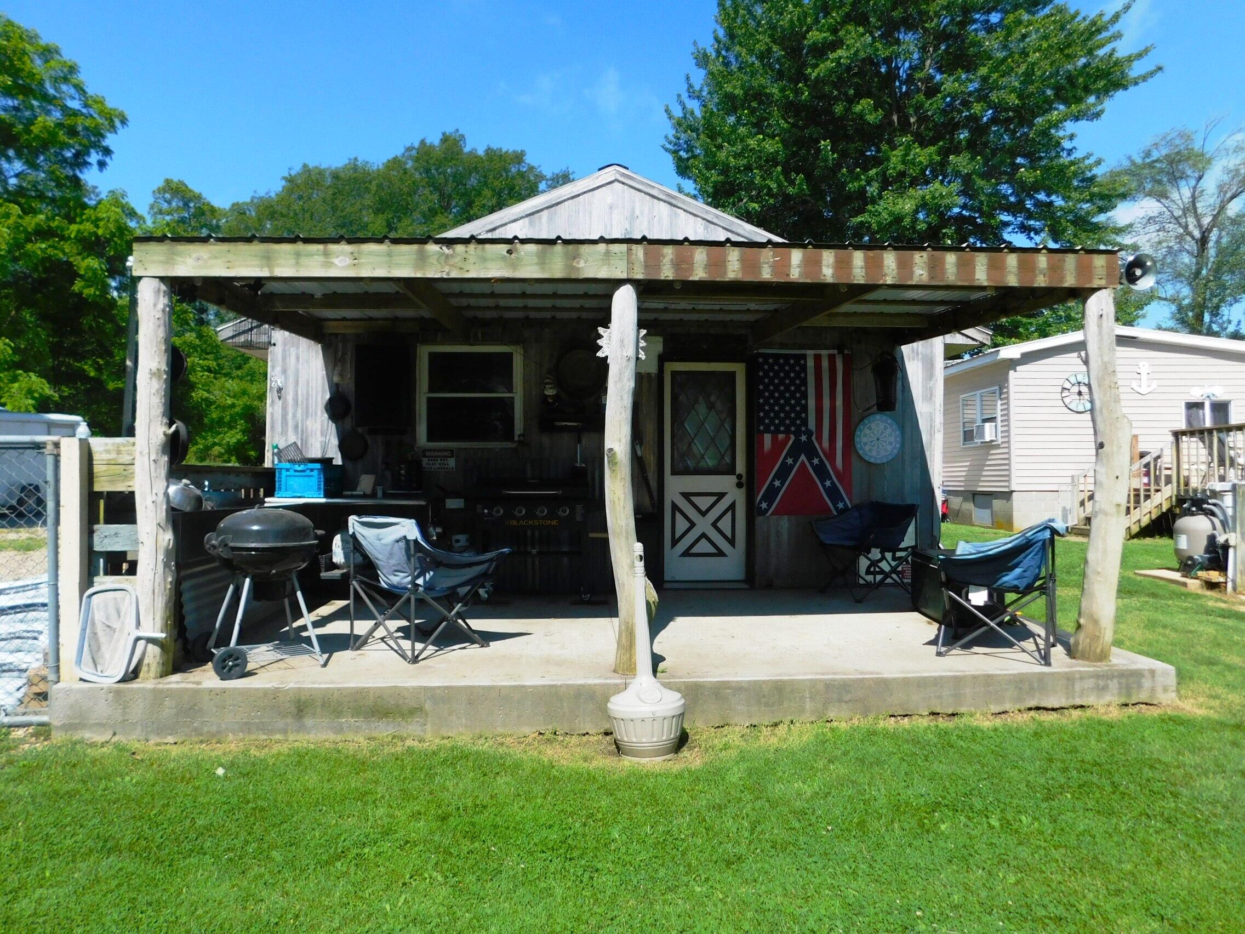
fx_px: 827
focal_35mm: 23
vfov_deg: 58.9
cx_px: 622
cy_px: 467
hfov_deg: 73.9
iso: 125
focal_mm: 4
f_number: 6
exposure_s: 1/500
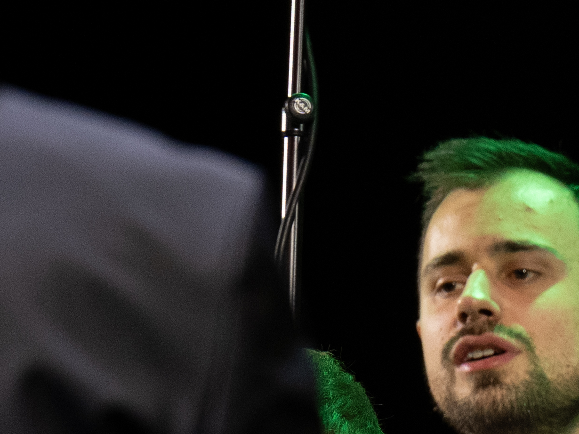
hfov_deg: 1.5
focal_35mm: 1291
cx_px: 1359
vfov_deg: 1.2
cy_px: 540
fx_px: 21590
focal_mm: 200
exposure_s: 1/160
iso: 1000
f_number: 3.5
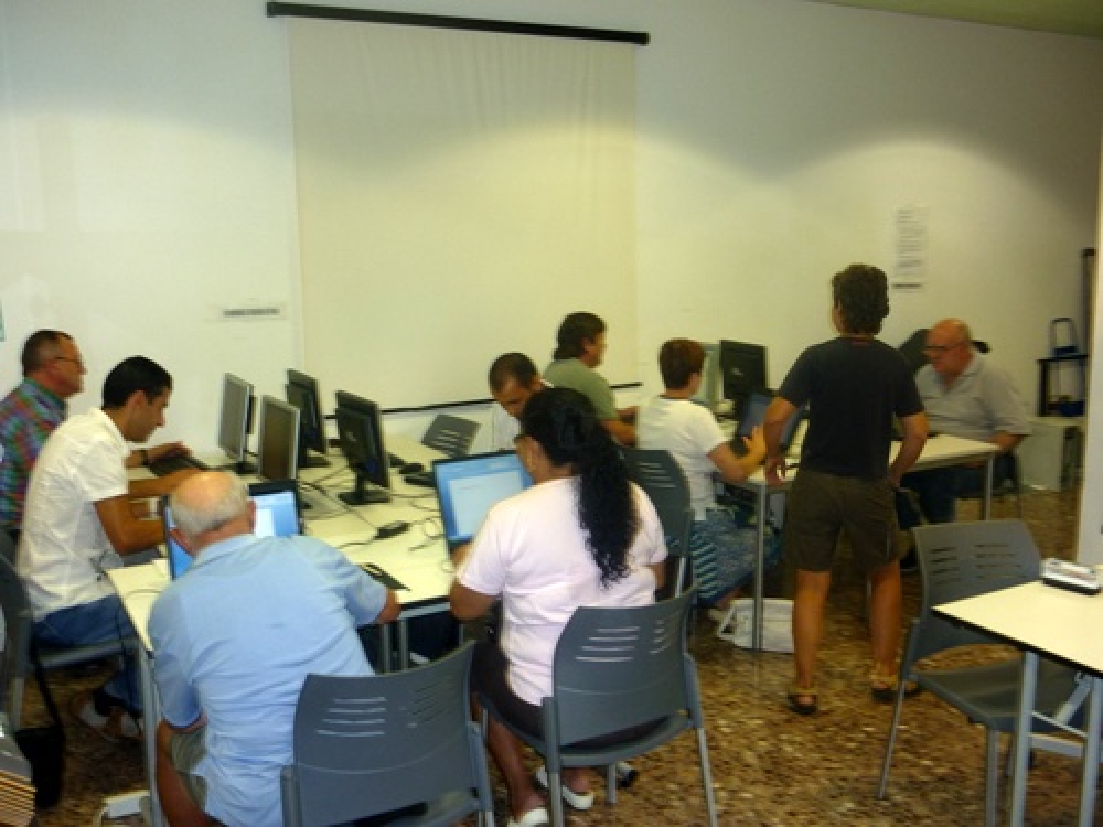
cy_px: 414
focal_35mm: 33
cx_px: 552
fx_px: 1052
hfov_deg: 55.4
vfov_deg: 42.9
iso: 125
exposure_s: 1/30
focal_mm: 5.5
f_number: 2.8
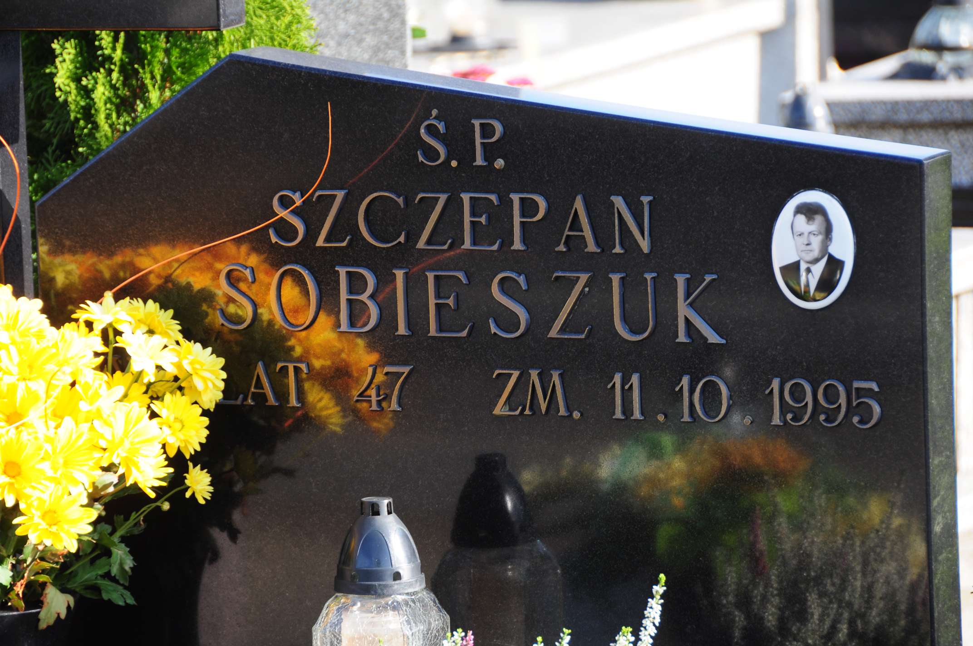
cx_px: 486
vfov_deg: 6.8
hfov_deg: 10.2
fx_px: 5466
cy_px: 323
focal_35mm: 202
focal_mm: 135
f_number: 7.1
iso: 200
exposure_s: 1/160
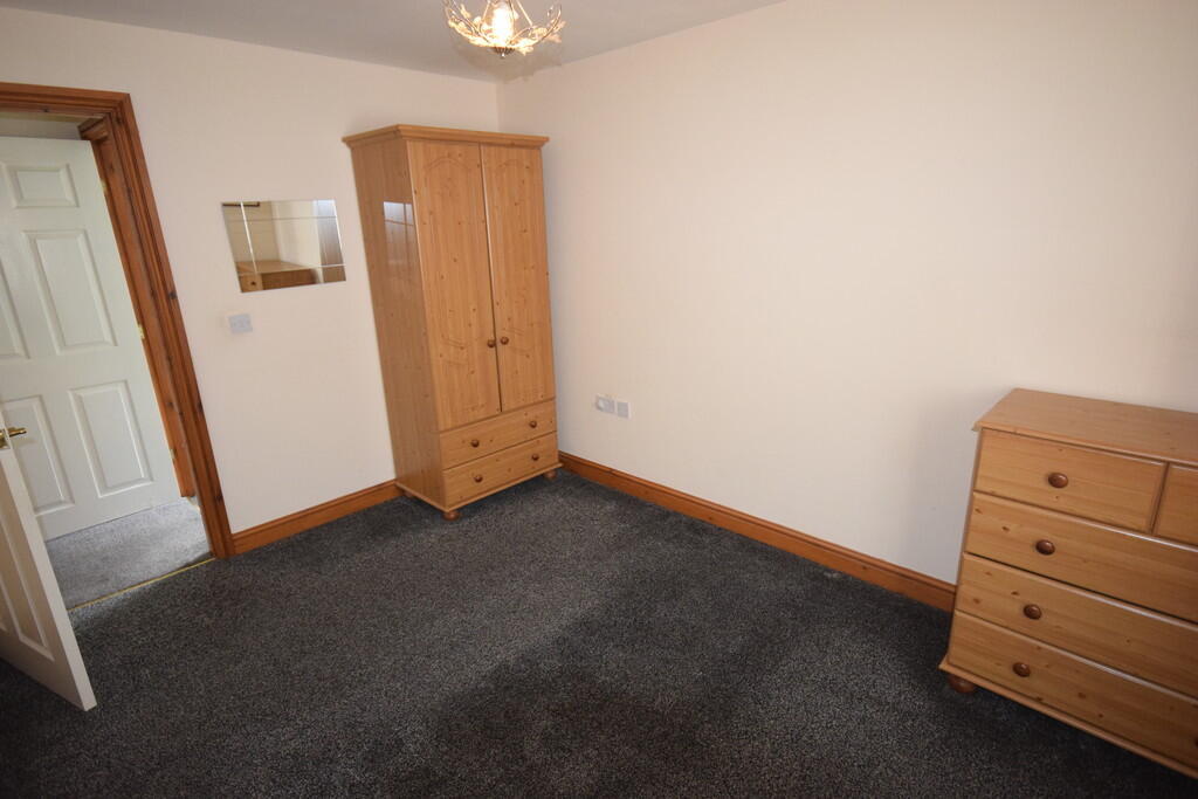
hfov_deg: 90.0
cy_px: 400
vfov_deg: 67.4
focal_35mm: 18
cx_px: 599
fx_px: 599
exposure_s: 1/60
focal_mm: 12
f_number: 4.5
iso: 2000
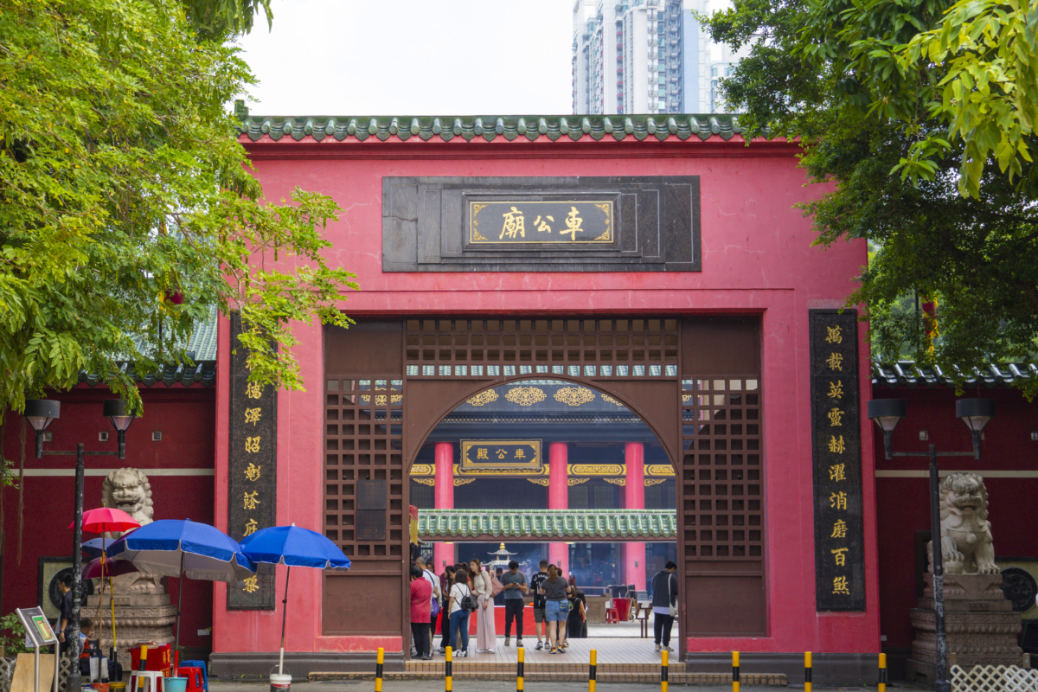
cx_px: 519
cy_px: 346
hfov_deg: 41.1
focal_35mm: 48
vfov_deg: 28.1
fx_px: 1384
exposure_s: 1/160
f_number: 5.6
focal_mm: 32
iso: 125
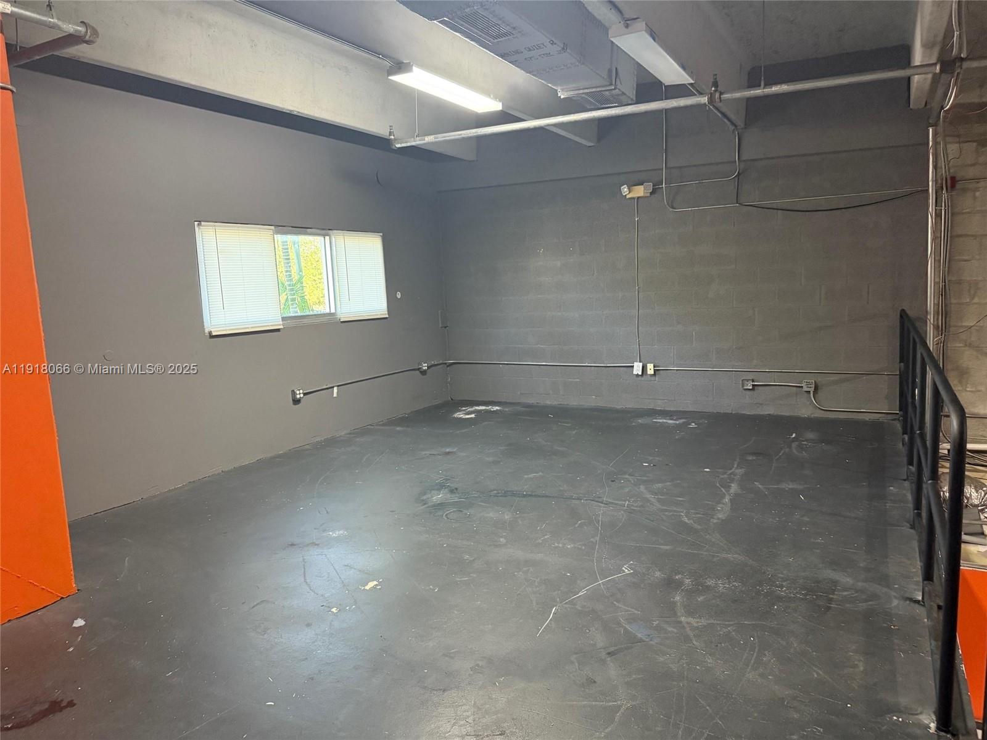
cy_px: 370
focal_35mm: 24
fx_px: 684
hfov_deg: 71.6
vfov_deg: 56.8
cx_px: 494
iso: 500
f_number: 1.78
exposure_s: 1/60
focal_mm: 6.76
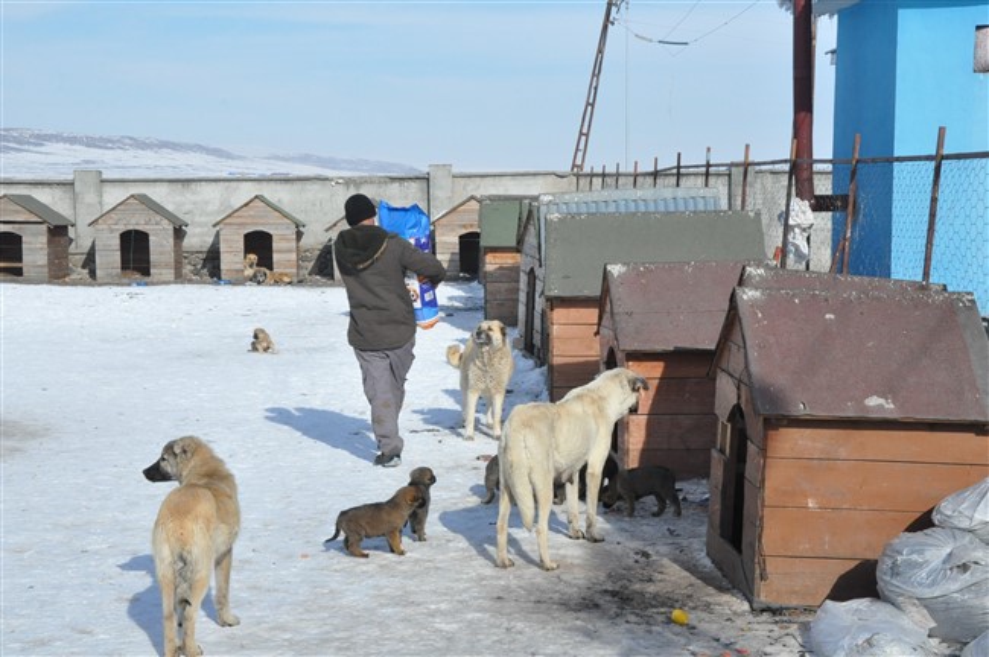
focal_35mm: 68
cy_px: 328
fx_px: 1852
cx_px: 494
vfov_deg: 20.1
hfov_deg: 29.9
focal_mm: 45
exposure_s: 1/1000
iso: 1600
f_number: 16
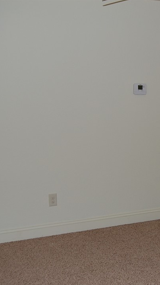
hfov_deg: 18.6
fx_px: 467
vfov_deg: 33.8
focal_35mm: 62
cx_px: 182
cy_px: 143
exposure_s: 1/125
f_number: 5.6
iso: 200
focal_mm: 26
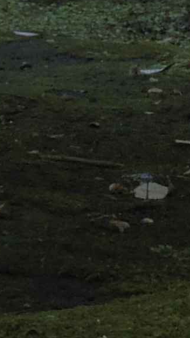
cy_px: -366
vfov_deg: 4.1
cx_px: 244
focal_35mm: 521
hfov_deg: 2.3
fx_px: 4662
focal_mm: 12.4
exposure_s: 1/15
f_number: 8
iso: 200
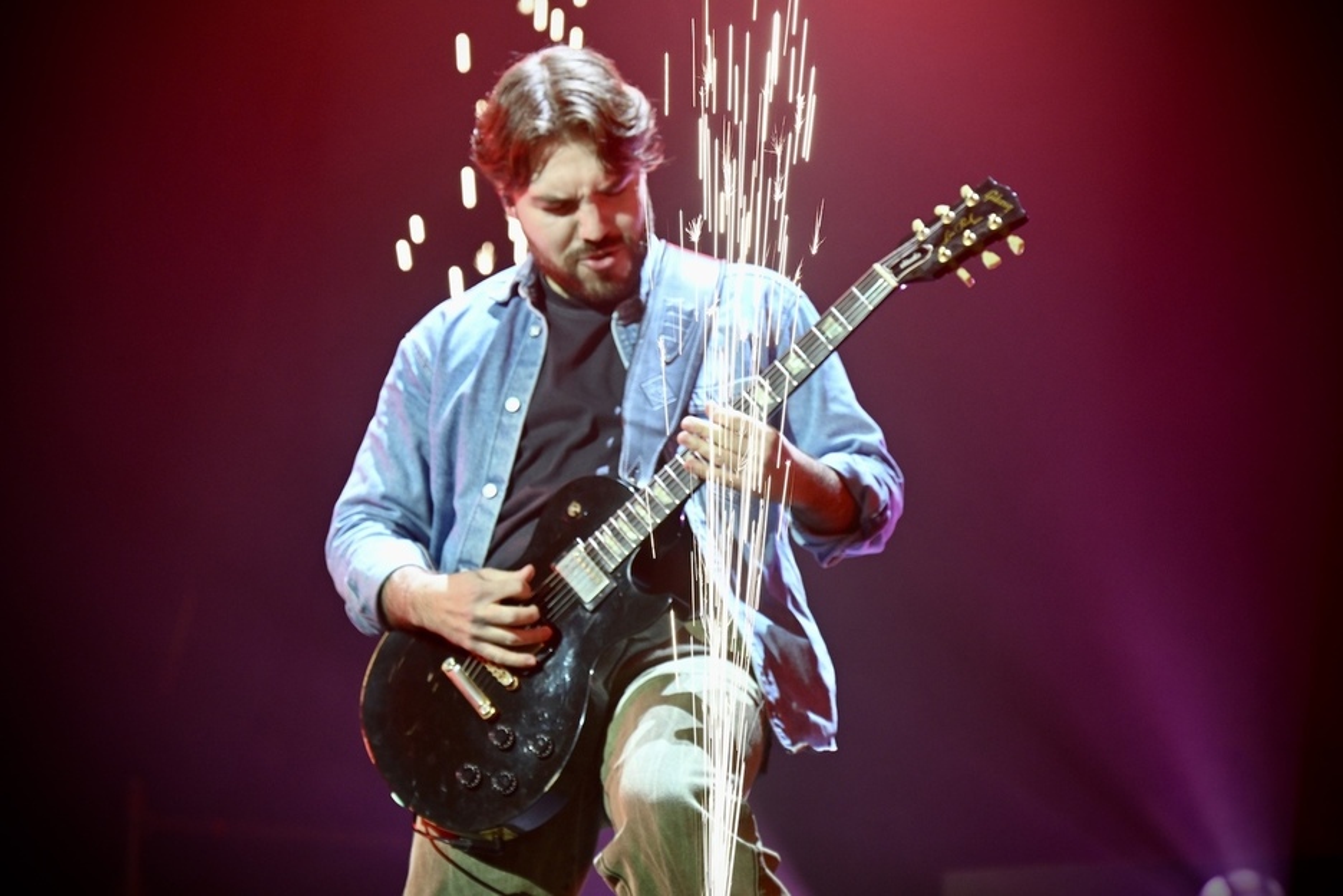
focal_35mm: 150
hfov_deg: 13.7
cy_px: 448
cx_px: 672
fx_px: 5595
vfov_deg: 9.1
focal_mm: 150
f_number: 6.3
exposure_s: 1/200
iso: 900
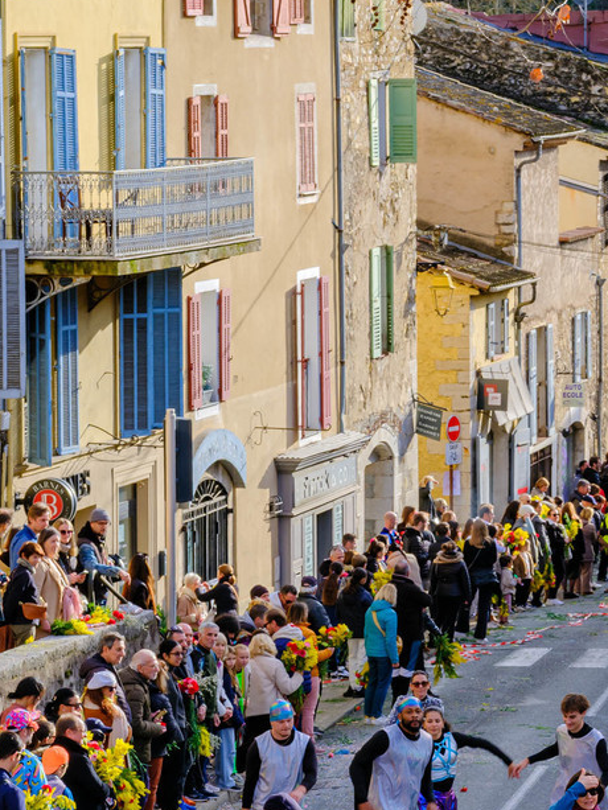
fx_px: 3582
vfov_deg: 12.5
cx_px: 809
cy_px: 1052
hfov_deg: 9.5
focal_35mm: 153
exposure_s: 1/100
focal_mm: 55
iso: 320
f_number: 10
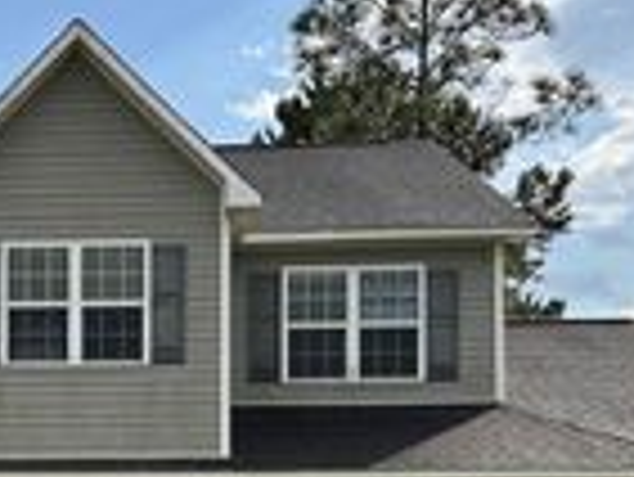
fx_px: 1558
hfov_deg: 21.8
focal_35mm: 85
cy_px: 529
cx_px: -54
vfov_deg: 16.8
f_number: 1.78
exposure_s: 1/5000
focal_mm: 6.86
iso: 80
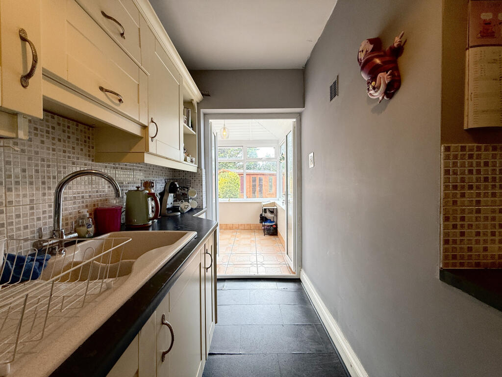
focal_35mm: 14
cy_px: 188
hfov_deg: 102.1
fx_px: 203
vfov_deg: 85.7
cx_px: 251
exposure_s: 1/100
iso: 80
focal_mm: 2.22
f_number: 2.2
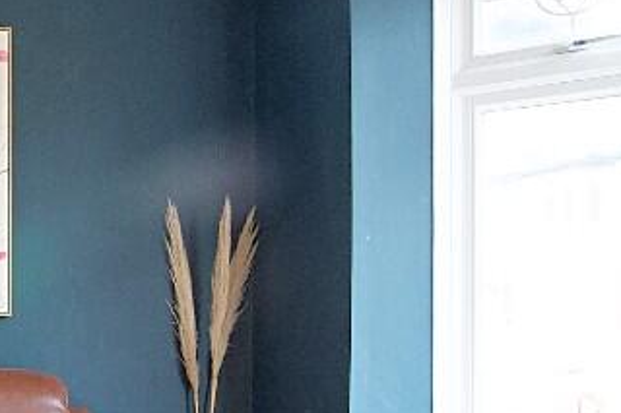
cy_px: 340
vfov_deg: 27.4
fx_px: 828
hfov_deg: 32.4
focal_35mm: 48
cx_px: -161
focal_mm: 10
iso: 2000
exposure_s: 1/160
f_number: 4
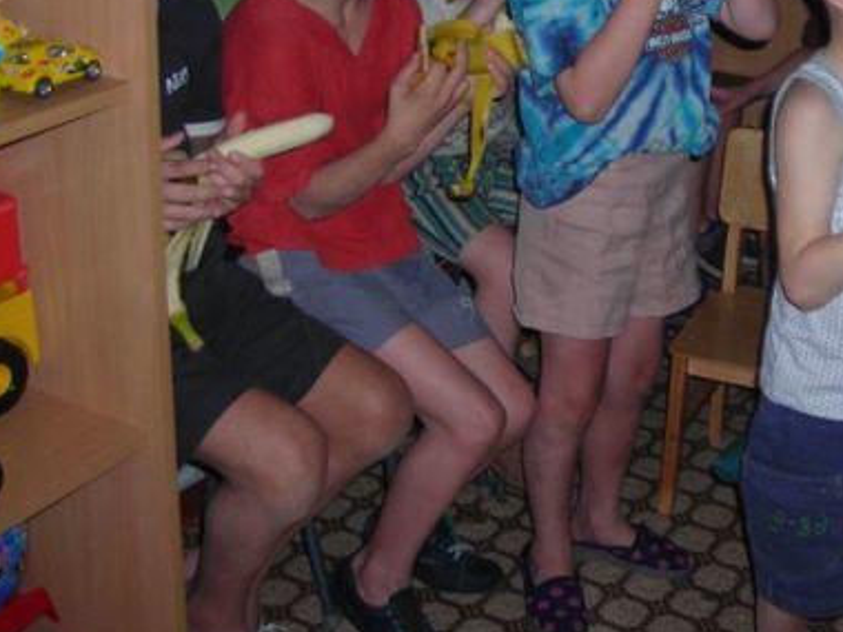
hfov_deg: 29.9
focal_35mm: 64
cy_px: 162
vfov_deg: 22.7
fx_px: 1559
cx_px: 595
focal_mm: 6.3
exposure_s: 1/60.1
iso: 96
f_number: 3.2
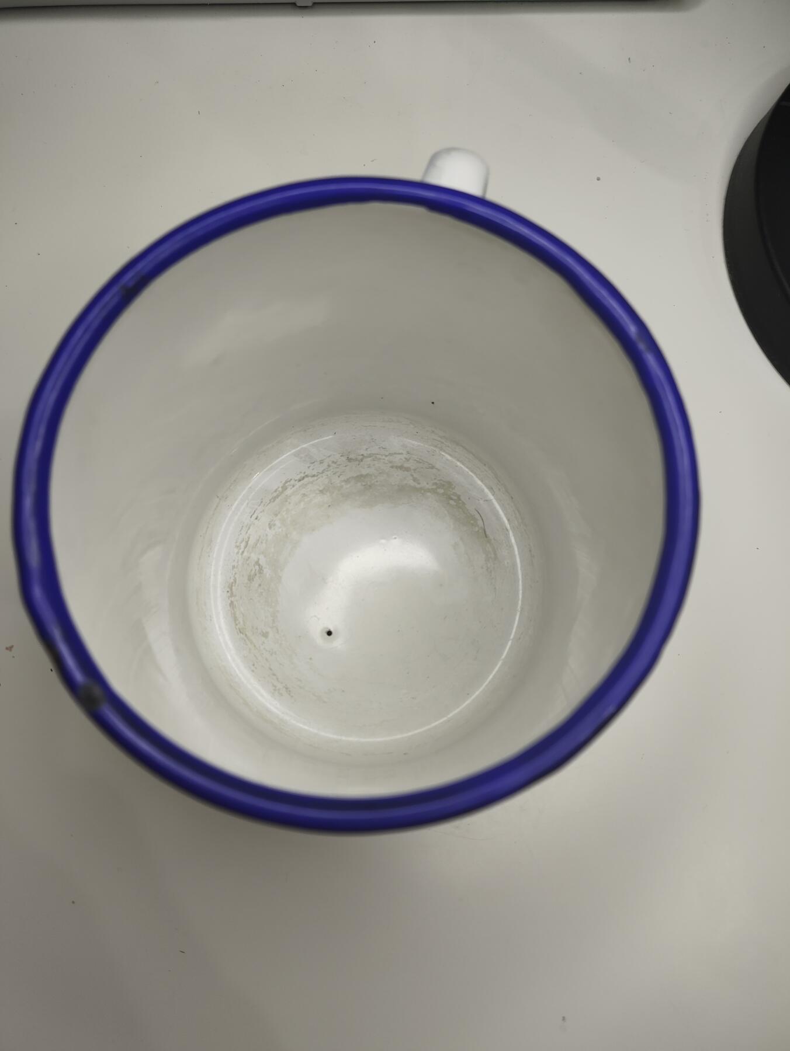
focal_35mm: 25
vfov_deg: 69.4
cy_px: 526
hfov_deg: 54.9
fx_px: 760
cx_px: 395
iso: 95
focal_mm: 4.71
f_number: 1.79
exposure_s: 1/50
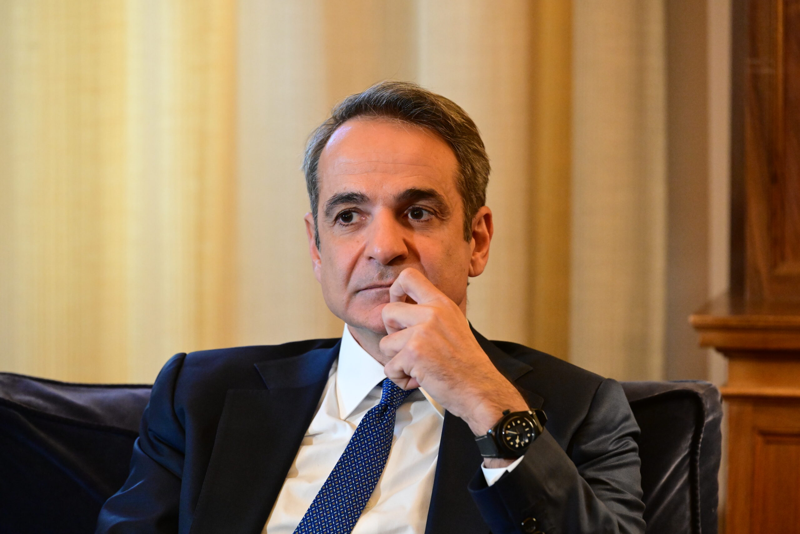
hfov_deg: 10.3
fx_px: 4444
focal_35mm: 200
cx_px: 400
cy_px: 267
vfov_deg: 6.9
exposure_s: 1/200
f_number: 4.5
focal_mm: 200
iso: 8000
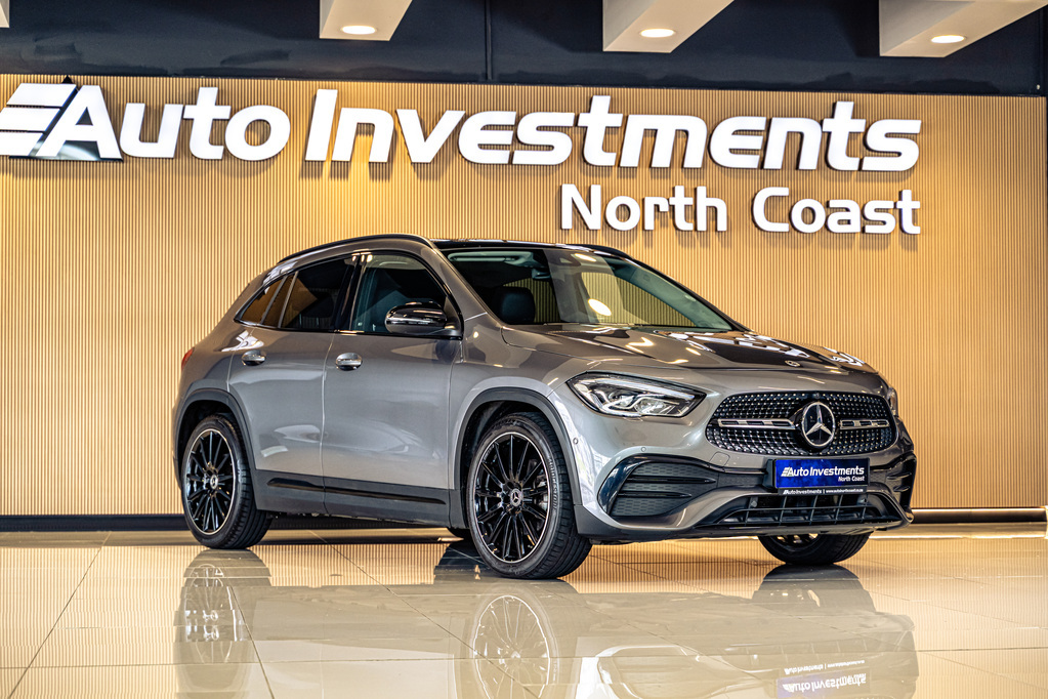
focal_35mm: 75
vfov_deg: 18.2
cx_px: 524
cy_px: 350
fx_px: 2183
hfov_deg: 27.0
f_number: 4
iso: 640
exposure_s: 1/160
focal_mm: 75
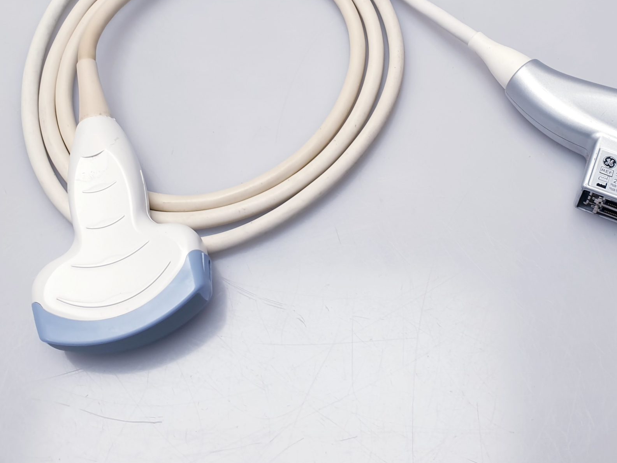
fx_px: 749
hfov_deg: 44.4
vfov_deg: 33.5
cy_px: 101
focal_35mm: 42
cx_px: 386
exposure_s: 1/50
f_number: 2.4
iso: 50
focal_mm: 4.3
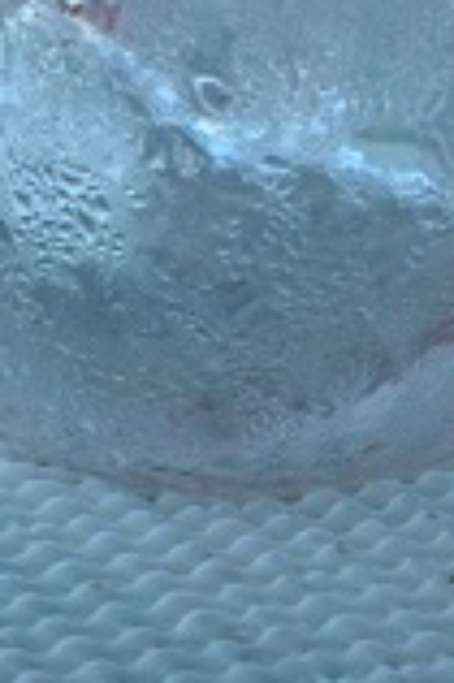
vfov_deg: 3.4
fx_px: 11393
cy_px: -927
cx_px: 290
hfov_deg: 2.3
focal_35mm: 601
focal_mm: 70
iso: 640
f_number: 9
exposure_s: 1/1000
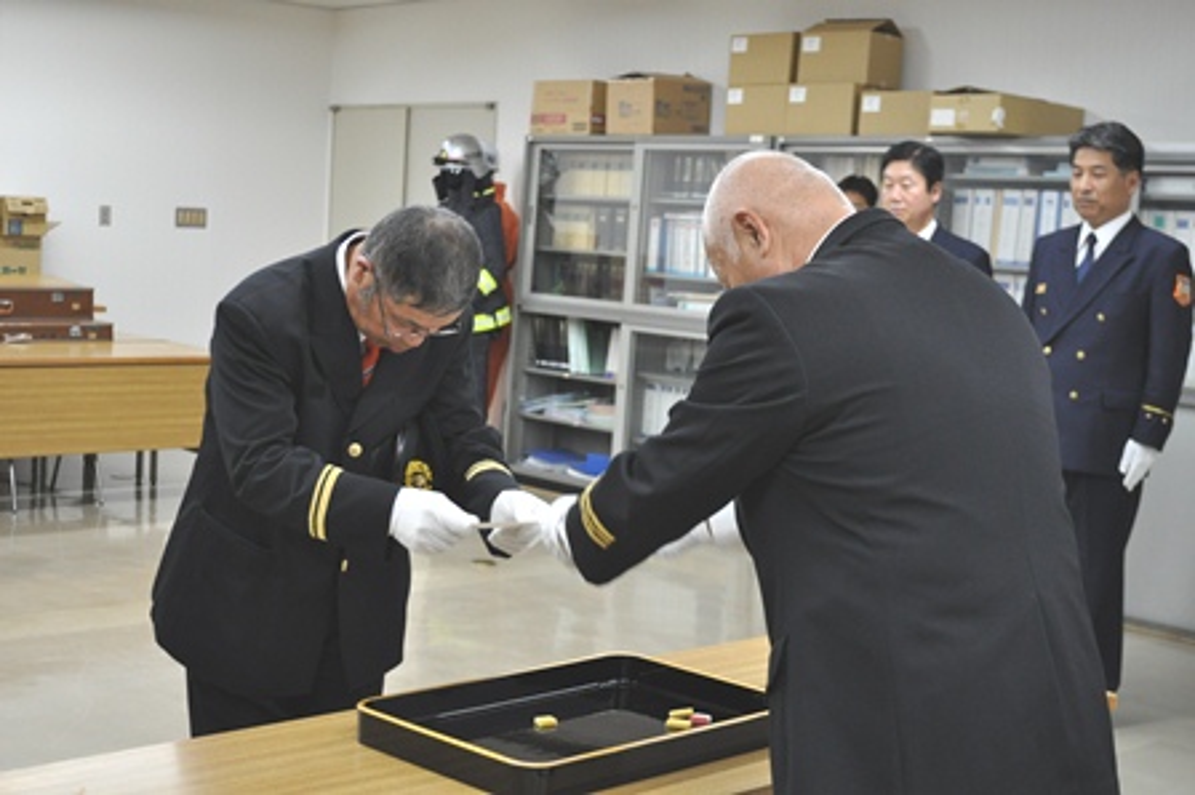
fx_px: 1791
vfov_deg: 25.0
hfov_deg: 36.9
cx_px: 598
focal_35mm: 54
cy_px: 398
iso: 800
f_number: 5
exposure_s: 1/60
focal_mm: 36
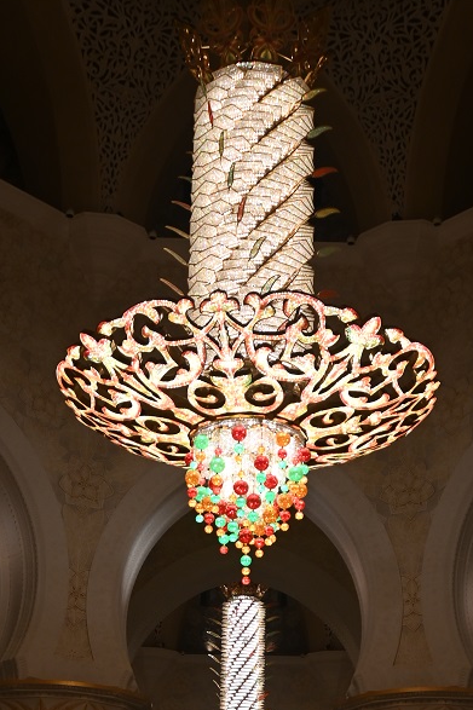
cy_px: 516
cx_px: 246
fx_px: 1203
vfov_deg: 32.4
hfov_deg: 22.2
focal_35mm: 61
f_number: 4
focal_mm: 24
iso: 400
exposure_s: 1/160
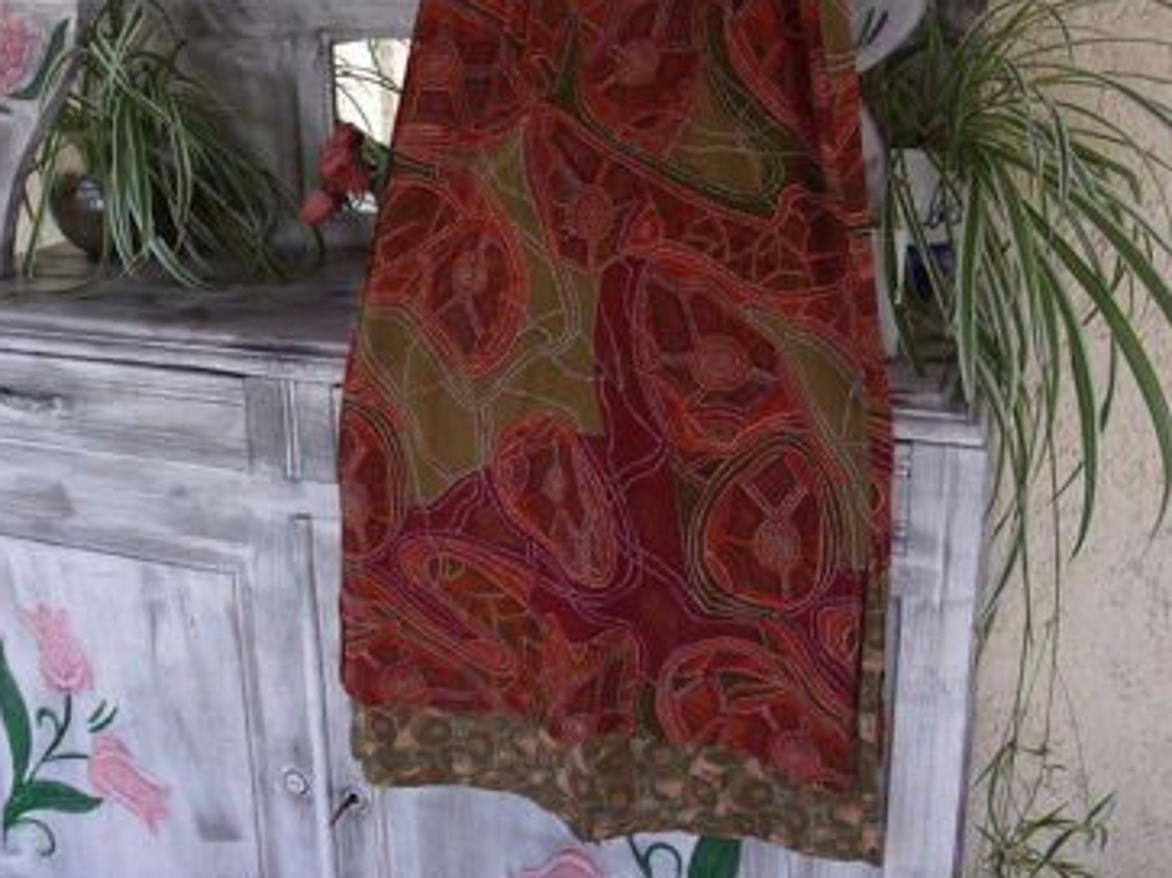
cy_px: 394
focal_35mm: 37
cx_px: 552
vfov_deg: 38.6
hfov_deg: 50.1
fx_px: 1252
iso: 80
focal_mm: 5.1
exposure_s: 1/50
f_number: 3.9
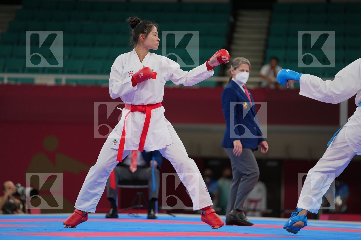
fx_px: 1735
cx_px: 180
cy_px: 120
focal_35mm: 173
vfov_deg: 7.9
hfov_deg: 11.9
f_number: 2.8
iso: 500
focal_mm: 173
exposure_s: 1/1000
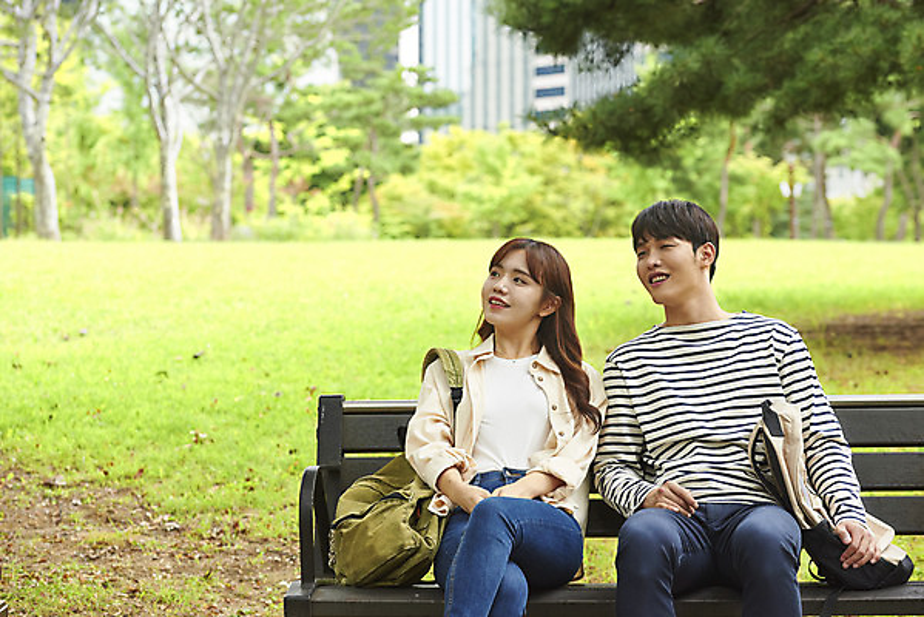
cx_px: 462
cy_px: 308
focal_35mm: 92
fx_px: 2362
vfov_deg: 14.9
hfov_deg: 22.1
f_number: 4
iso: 800
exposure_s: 1/160
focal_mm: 92
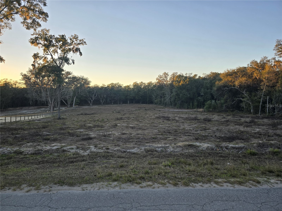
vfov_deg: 58.9
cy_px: 106
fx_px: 187
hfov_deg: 73.9
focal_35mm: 23
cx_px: 141
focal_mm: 6.3
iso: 12
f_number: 1.7
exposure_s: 1/203
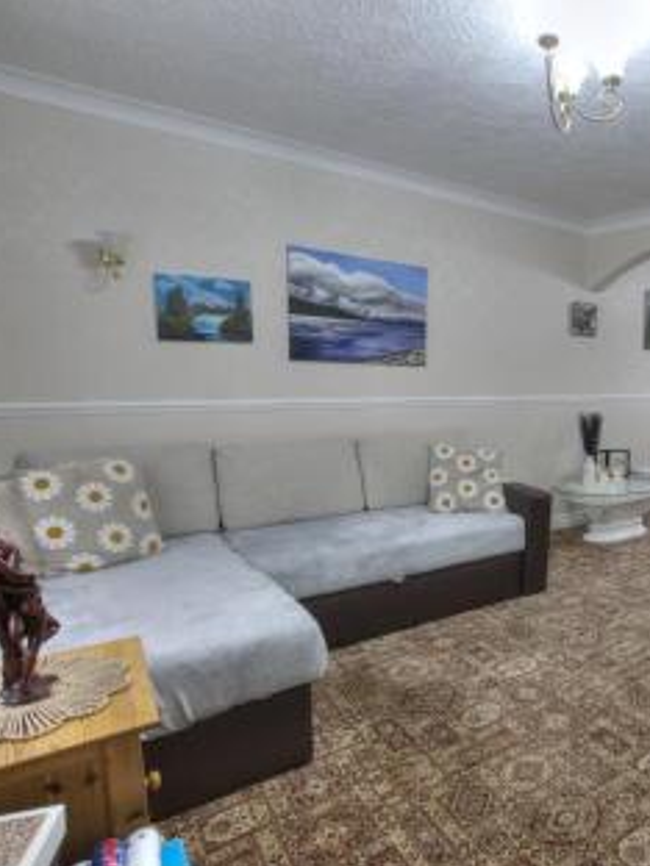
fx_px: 551
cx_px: 600
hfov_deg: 52.6
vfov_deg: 76.4
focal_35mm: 22
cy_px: 434
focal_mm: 10
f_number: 8
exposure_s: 1/6
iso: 400
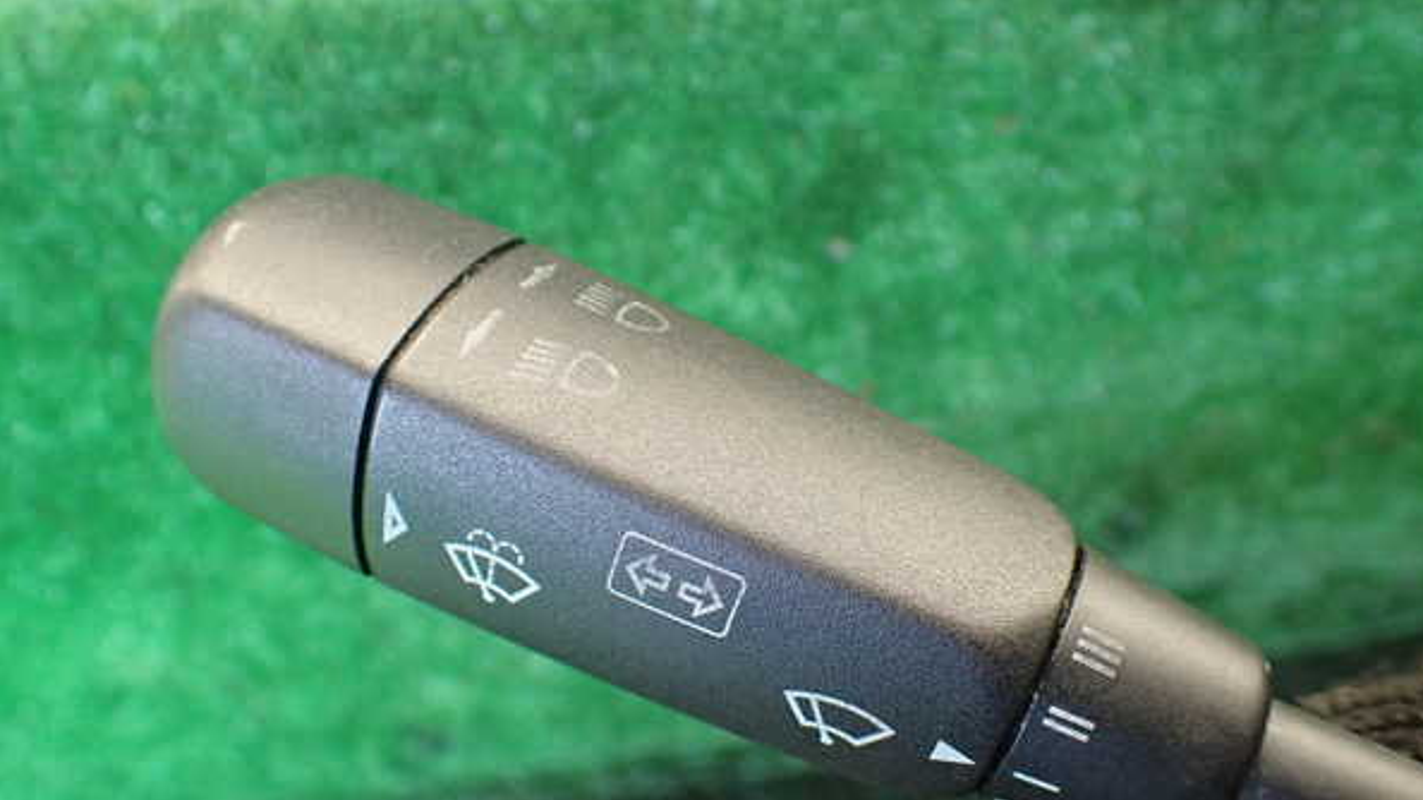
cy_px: 438
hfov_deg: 59.5
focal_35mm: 33
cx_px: 716
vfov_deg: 35.6
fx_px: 1245
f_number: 2.3
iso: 400
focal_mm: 5.4
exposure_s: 1/125
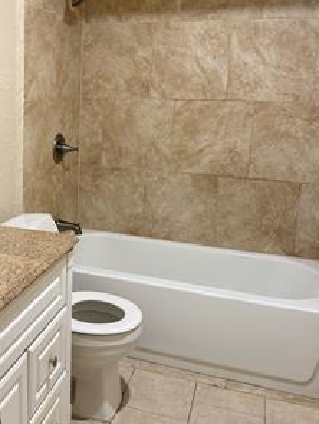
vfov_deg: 47.6
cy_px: 174
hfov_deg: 36.0
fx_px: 478
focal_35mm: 39
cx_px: 78
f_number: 1.78
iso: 250
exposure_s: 1/60
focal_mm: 6.76
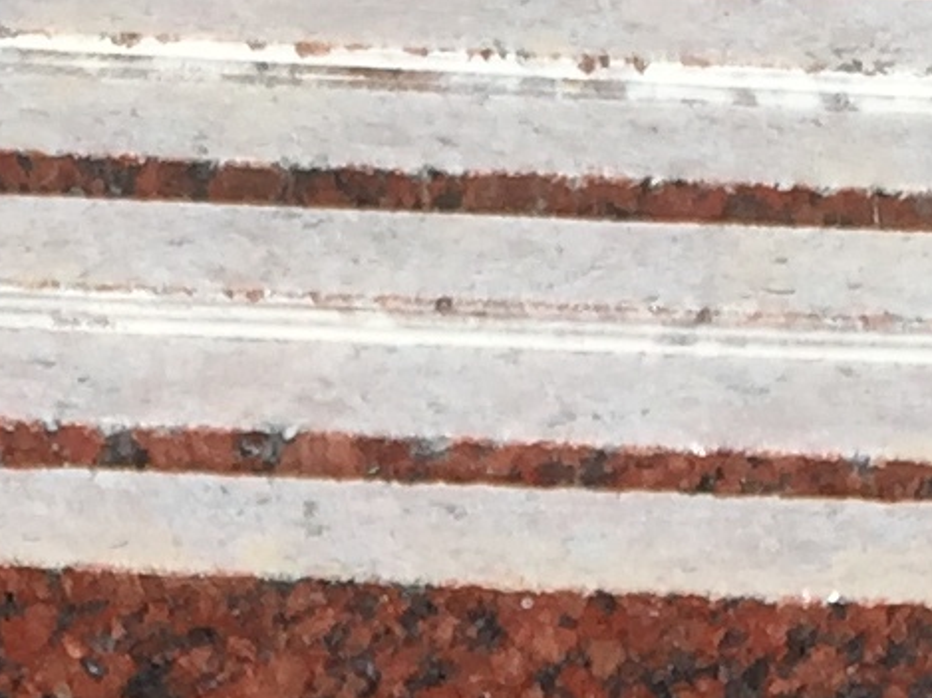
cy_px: 1623
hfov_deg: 9.8
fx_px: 5434
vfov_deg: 7.0
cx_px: 543
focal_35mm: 202
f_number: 2.2
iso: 32
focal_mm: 4.15
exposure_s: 1/1582
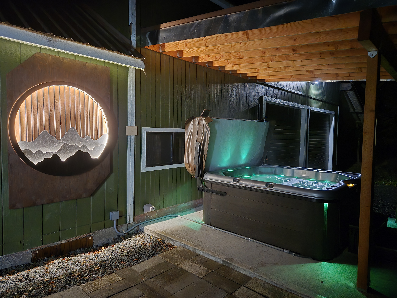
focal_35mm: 23
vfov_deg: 58.9
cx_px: 198
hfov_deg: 73.9
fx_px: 264
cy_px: 149
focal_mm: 5.4
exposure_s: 1/15
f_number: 1.8
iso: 2500
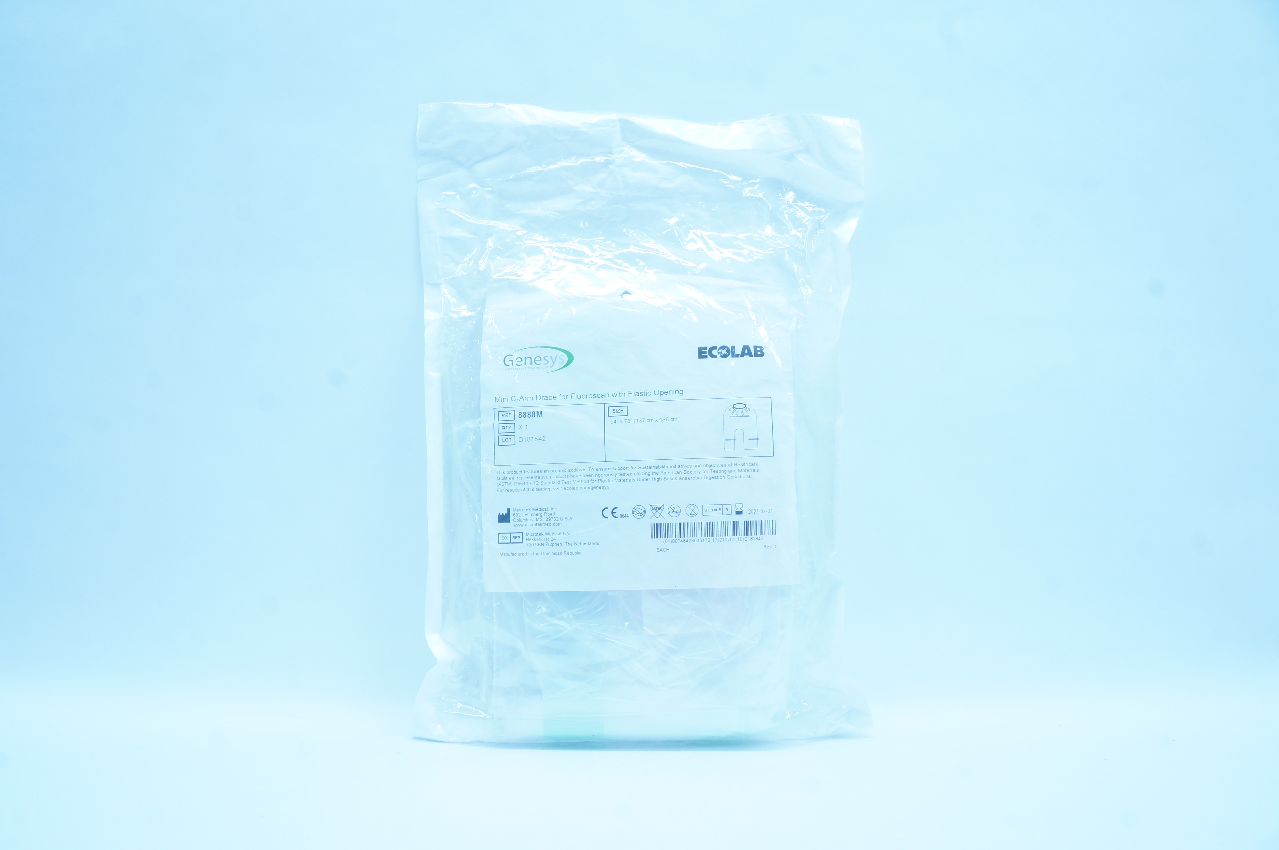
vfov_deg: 47.8
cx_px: 640
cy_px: 425
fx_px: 958
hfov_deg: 67.4
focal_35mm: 27
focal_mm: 18
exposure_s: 1/15
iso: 400
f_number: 11
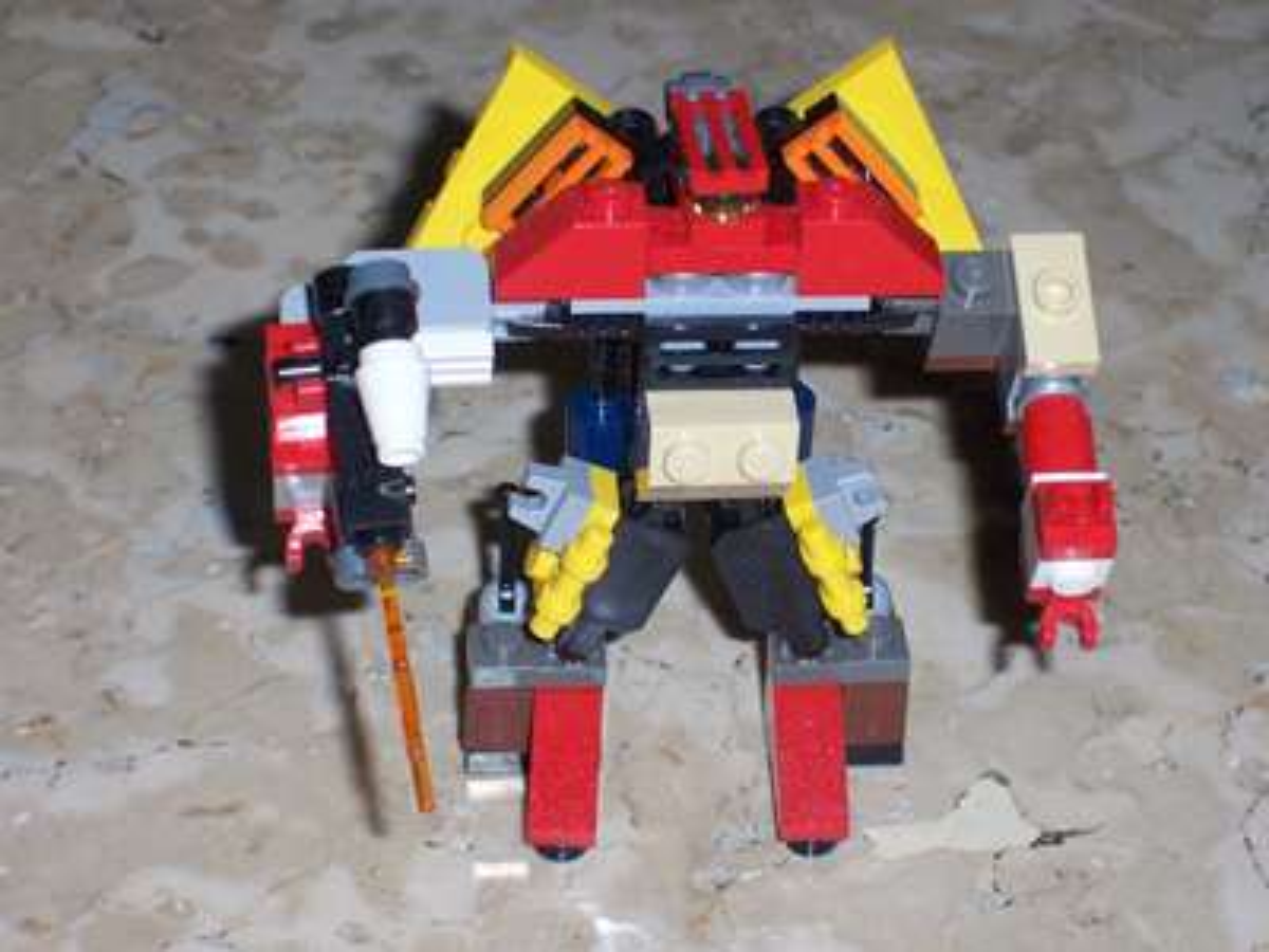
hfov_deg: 18.2
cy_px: 476
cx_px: 634
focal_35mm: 108
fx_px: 3959
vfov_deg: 13.7
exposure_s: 1/125
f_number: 4.8
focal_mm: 18.6
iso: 125
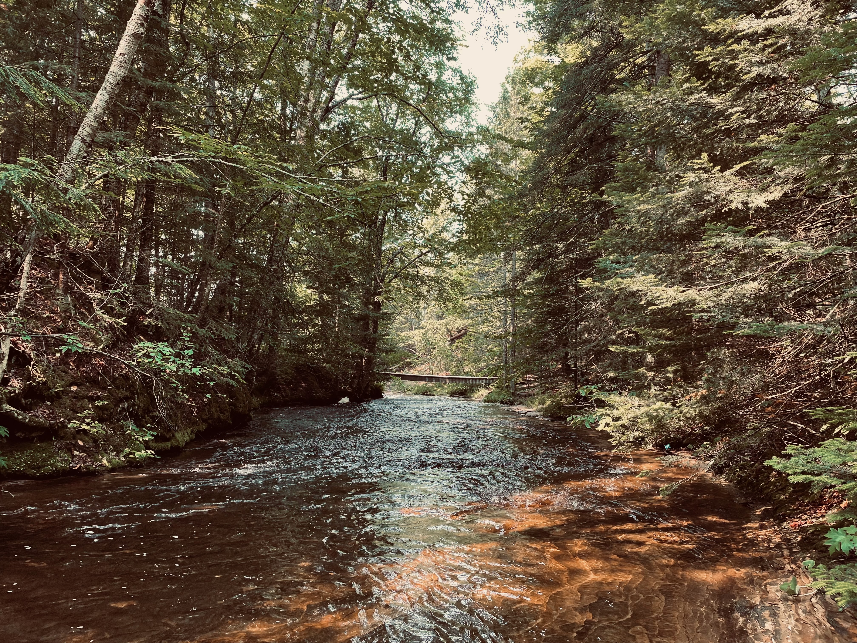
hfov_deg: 67.3
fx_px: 644
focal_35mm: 26
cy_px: 322
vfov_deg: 53.1
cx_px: 428
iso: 64
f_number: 1.6
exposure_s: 1/121
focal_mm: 4.2
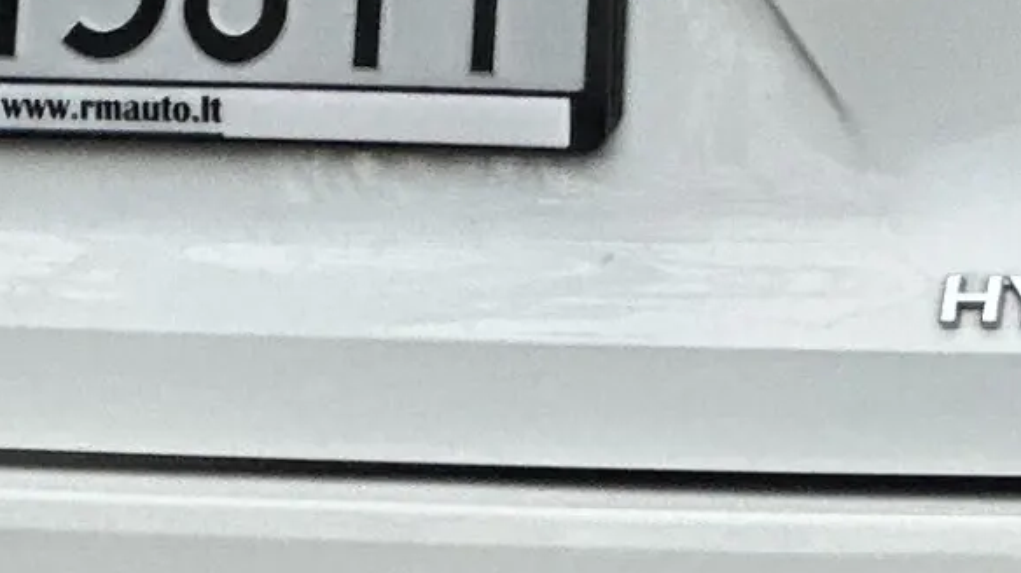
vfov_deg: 2.2
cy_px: 309
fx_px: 14939
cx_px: 1507
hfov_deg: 3.9
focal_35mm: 552
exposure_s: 1/121
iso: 50
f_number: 2.8
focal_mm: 9
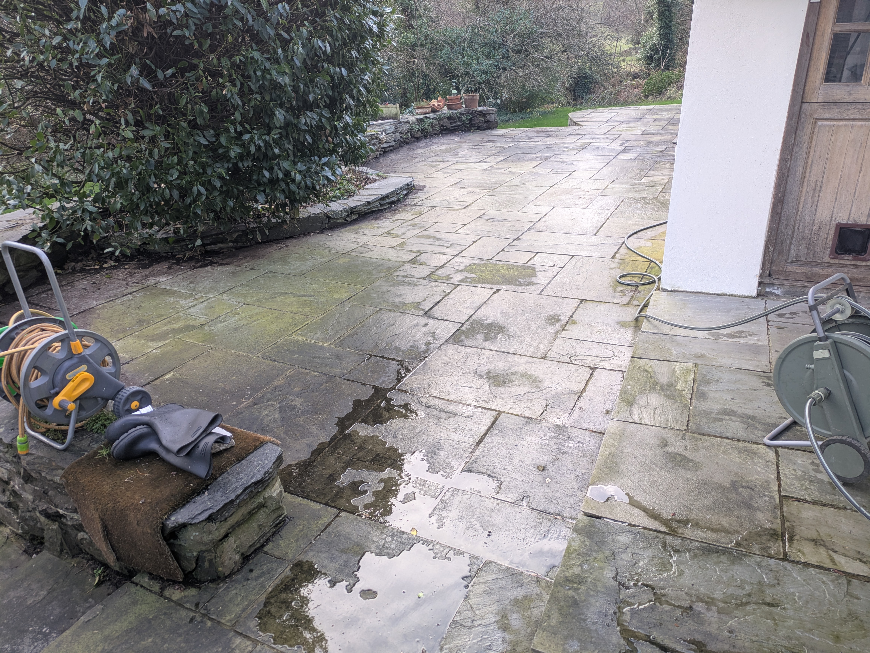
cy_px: 326
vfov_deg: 54.9
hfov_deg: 69.4
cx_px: 435
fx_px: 629
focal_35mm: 25
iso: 75
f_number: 1.89
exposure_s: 1/100
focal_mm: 5.43
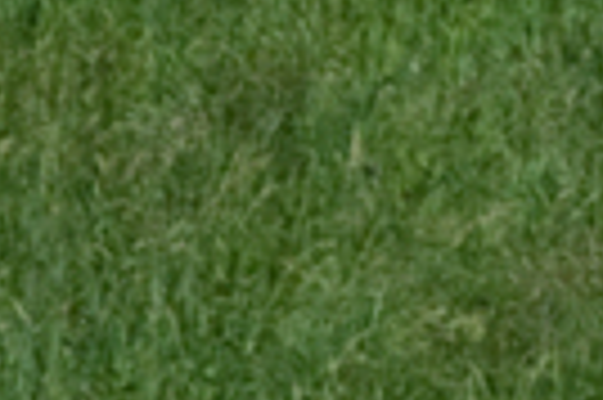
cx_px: 963
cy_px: -1124
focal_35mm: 3440
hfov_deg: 0.6
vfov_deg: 0.4
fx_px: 57549
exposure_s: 1/400
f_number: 9
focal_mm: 300
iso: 200
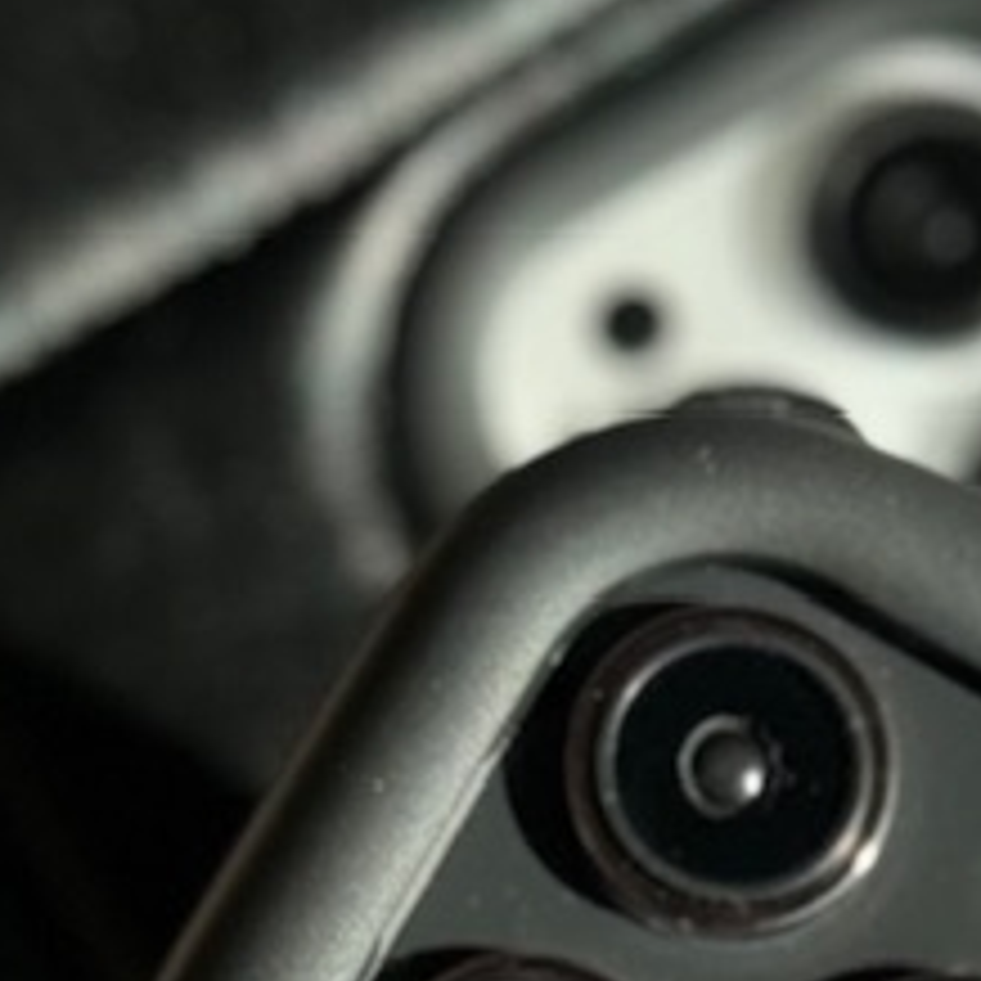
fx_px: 7984
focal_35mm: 249
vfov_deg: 6.8
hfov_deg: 7.0
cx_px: 526
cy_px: 2034
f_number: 1.78
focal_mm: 6.86
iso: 64
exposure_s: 1/1427
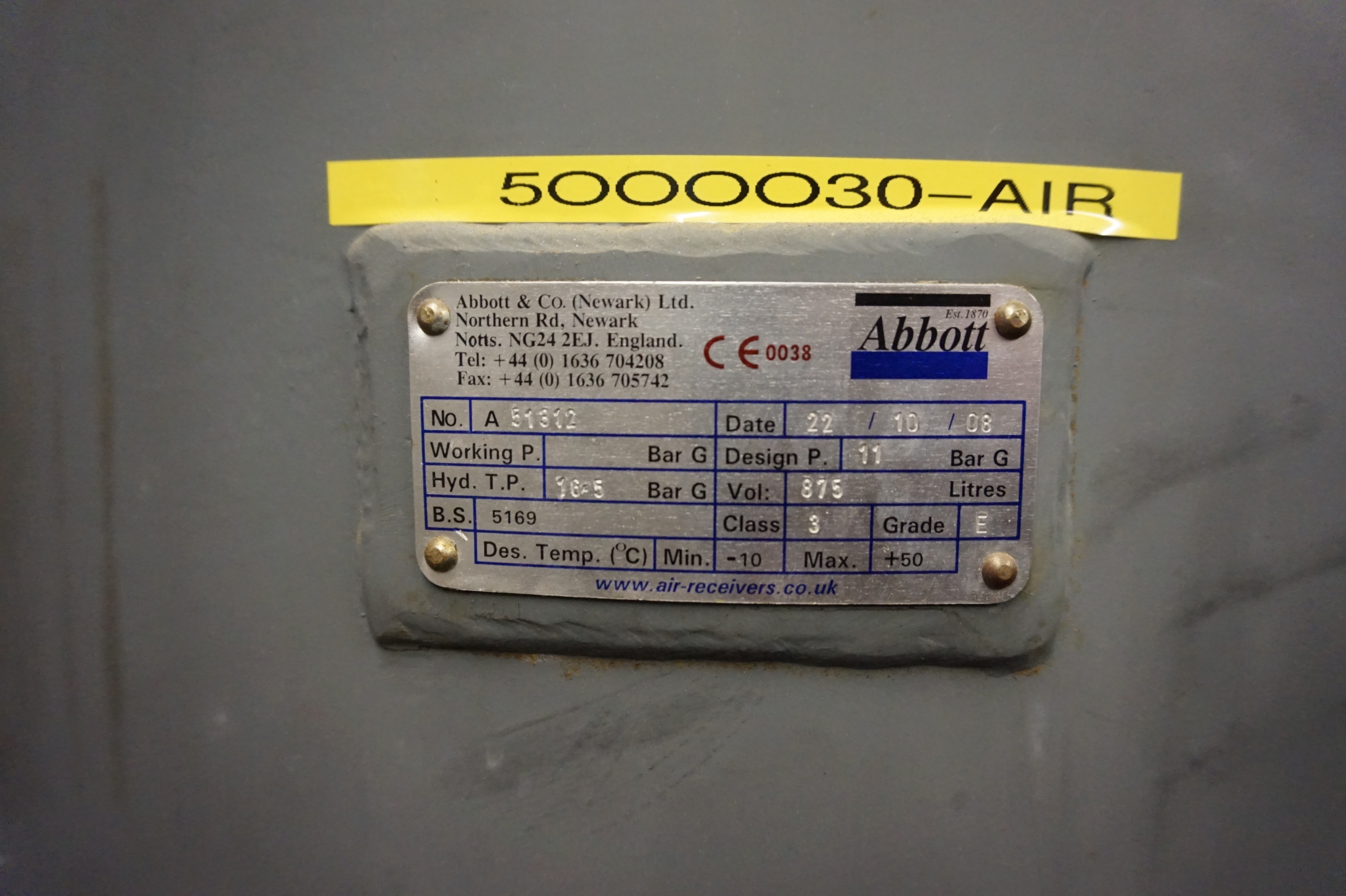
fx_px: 897
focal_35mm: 24
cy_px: 448
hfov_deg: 73.8
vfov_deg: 53.1
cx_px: 673
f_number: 3.5
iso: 3200
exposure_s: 1/100
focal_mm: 16
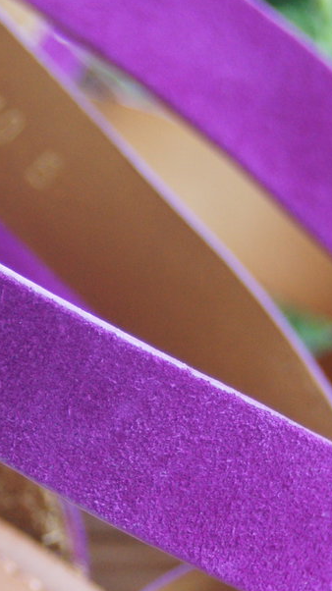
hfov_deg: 5.2
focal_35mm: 235
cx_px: 115
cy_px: 313
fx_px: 3683
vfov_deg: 9.2
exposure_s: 1/45
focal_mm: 60
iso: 800
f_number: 4
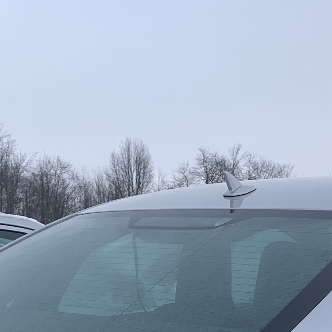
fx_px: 977
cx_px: 235
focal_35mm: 90
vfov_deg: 17.5
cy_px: 481
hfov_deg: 19.2
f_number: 1.8
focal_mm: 4.25
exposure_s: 1/864
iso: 25
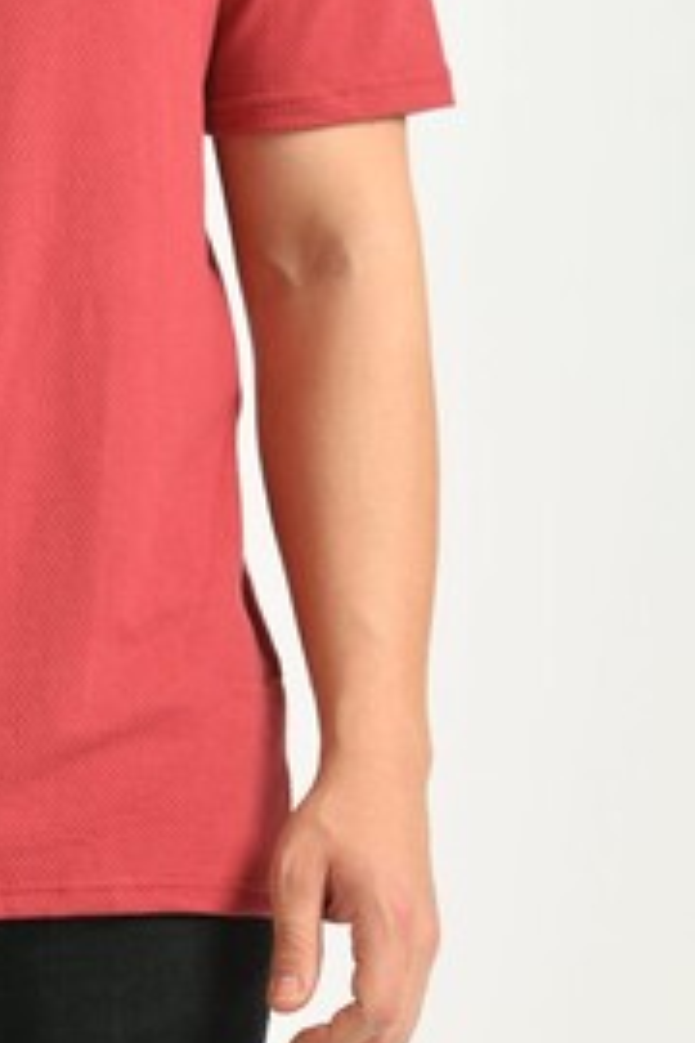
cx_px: -112
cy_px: 66
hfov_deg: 3.7
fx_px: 10859
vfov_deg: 5.5
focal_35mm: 375
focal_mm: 135
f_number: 5.6
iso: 100
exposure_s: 1/160
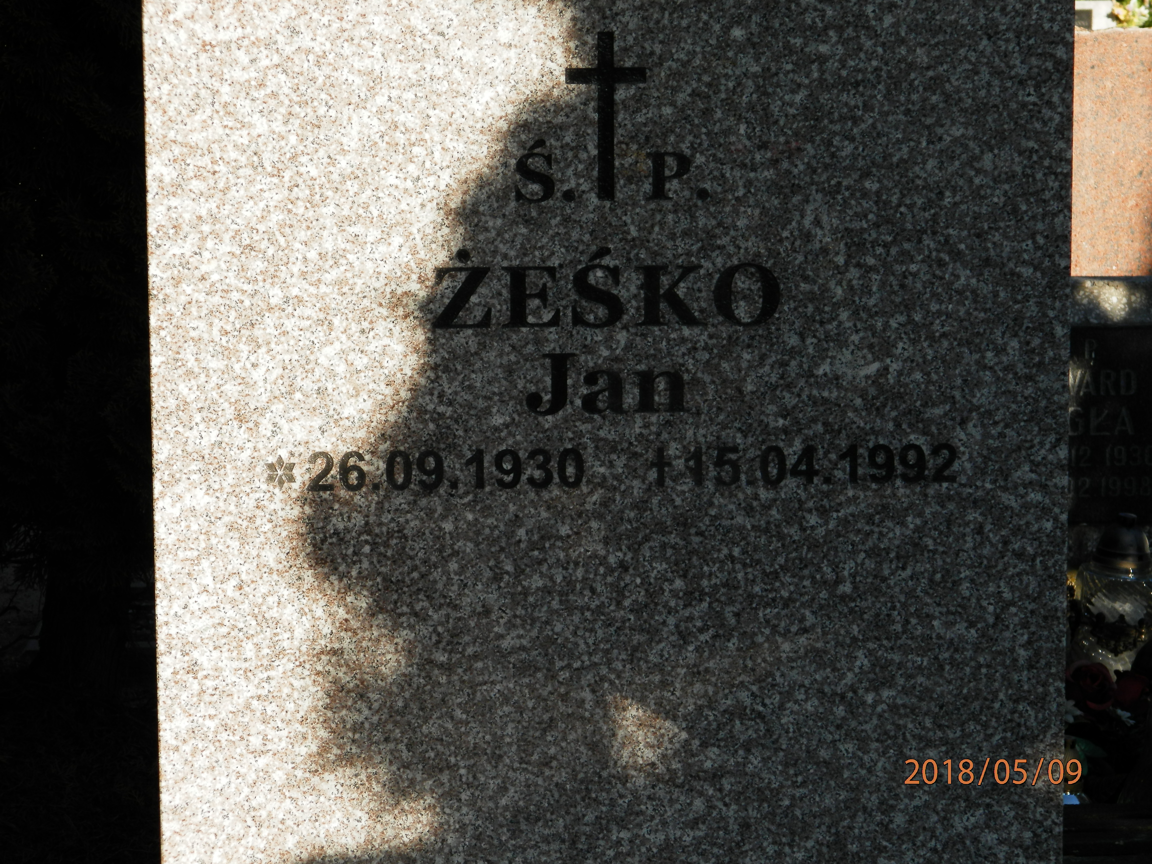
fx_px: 3528
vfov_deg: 14.0
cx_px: 576
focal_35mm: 106
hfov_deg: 18.5
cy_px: 432
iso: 80
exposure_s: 1/250
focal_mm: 19
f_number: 4.5
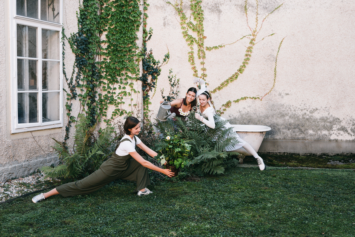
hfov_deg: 39.6
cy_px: 118
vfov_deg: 27.0
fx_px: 493
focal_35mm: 50
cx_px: 178
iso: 640
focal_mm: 50
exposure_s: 1/200
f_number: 5.6
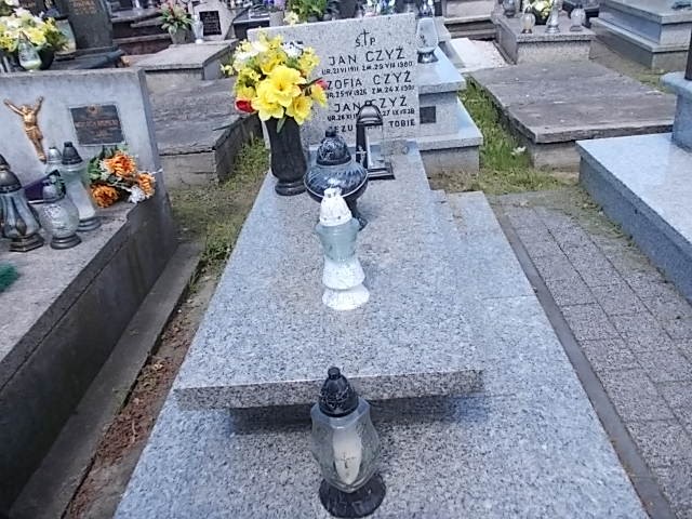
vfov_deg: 49.7
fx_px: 560
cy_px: 260
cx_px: 346
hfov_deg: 63.4
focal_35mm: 28
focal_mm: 4
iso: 80
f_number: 2.7
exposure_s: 1/500
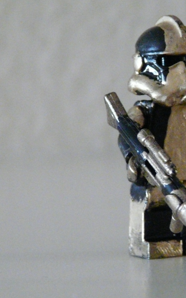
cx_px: 177
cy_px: 149
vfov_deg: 12.6
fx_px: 1347
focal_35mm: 166
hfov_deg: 7.9
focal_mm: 15.1
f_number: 3.6
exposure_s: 1/13
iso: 800
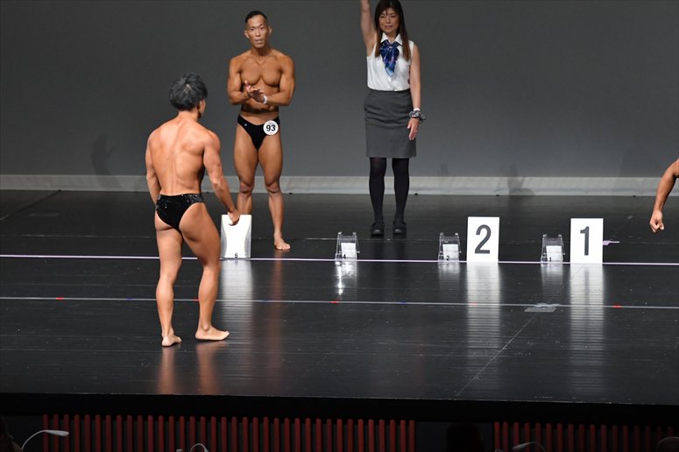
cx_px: 340
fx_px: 4525
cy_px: 226
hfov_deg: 8.6
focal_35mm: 240
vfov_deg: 5.7
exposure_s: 1/400
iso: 5000
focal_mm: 160
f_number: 5.6
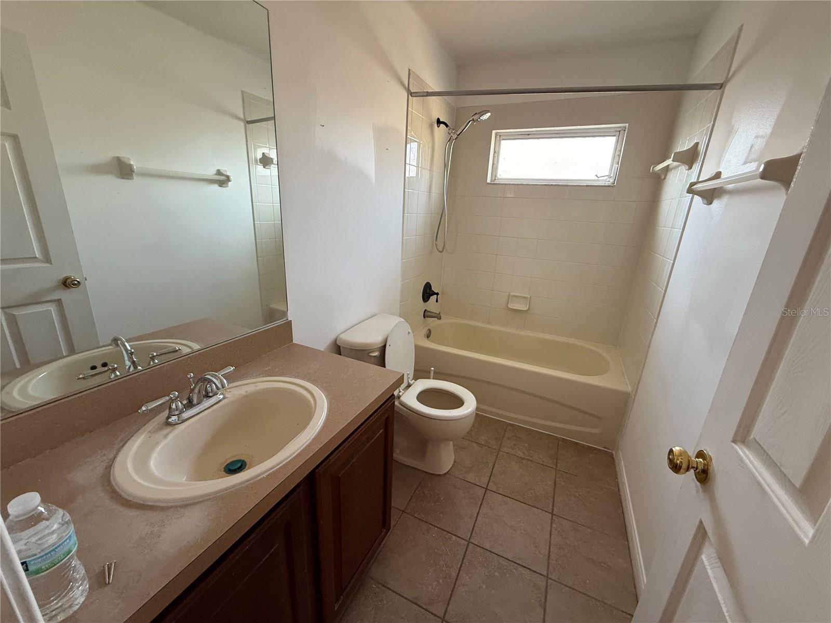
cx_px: 416
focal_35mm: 14
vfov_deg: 85.7
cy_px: 312
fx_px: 336
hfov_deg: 102.1
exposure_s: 1/63
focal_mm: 2.22
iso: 400
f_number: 2.2
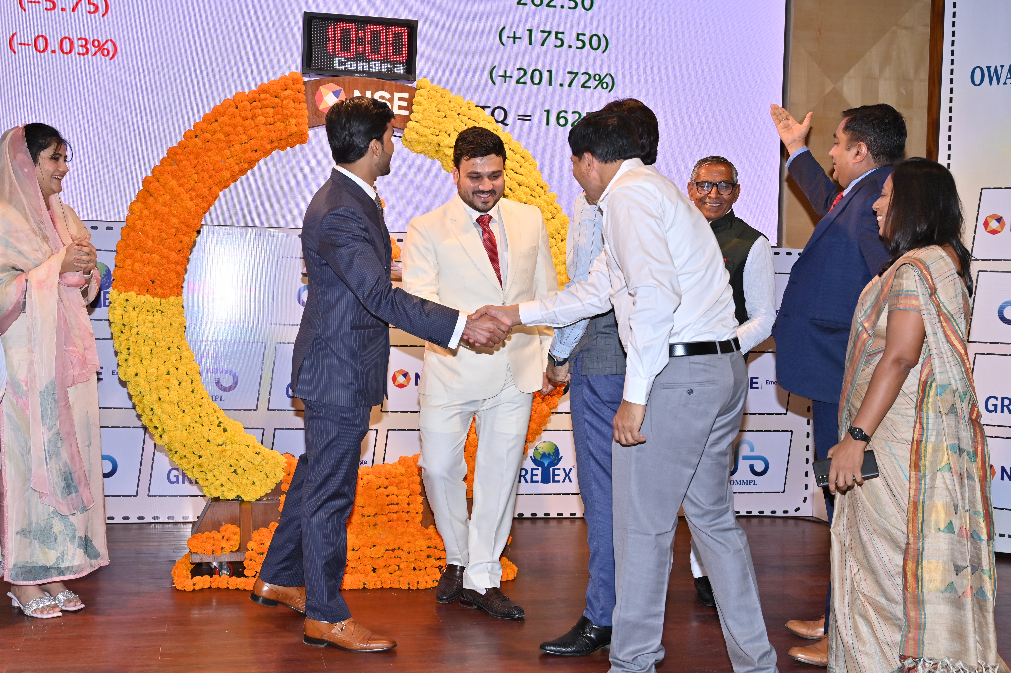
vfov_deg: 31.1
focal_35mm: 43
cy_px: 336
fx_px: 1207
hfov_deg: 45.5
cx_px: 506
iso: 400
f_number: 5.6
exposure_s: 1/160
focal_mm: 43
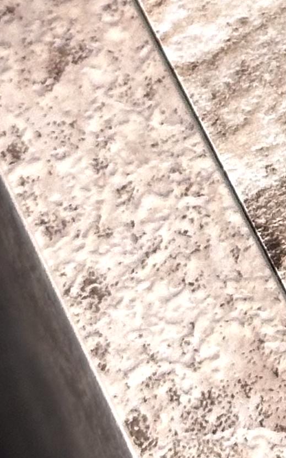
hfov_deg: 5.1
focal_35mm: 247
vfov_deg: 8.0
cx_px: 780
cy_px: -521
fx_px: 3082
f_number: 1.78
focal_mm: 6.86
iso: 100
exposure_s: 1/100
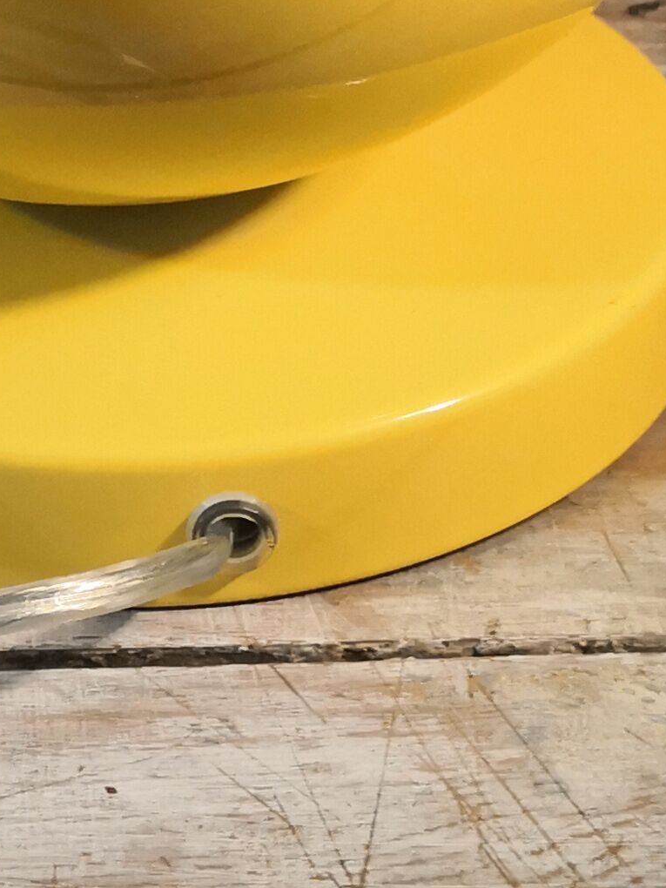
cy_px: -44
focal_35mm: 105
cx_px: 2
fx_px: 2694
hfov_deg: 13.9
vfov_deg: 18.1
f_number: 1.6
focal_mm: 3.95
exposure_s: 1/50
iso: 160
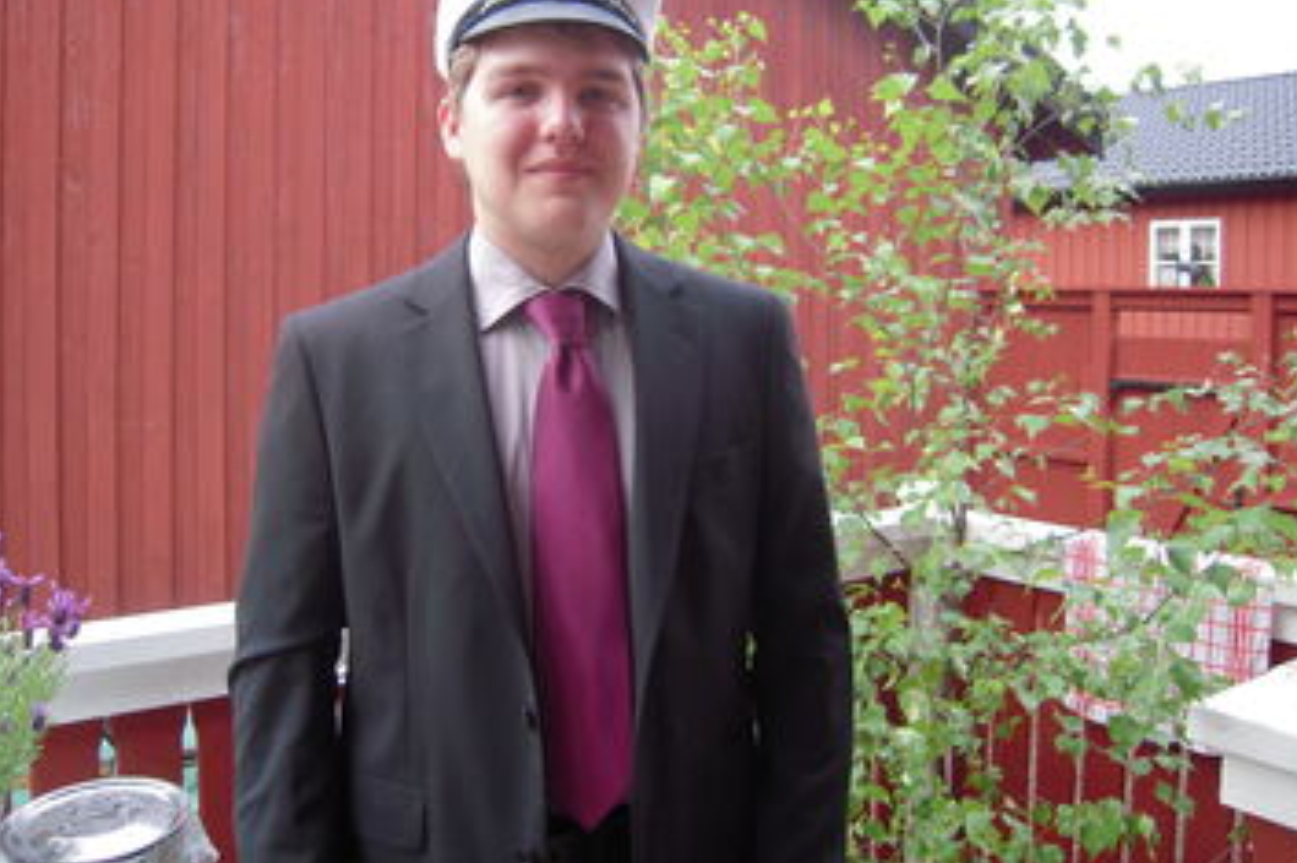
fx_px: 1188
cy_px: 327
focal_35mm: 33
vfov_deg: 39.7
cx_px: 610
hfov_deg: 57.2
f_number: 2.7
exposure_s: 1/50
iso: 100
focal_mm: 5
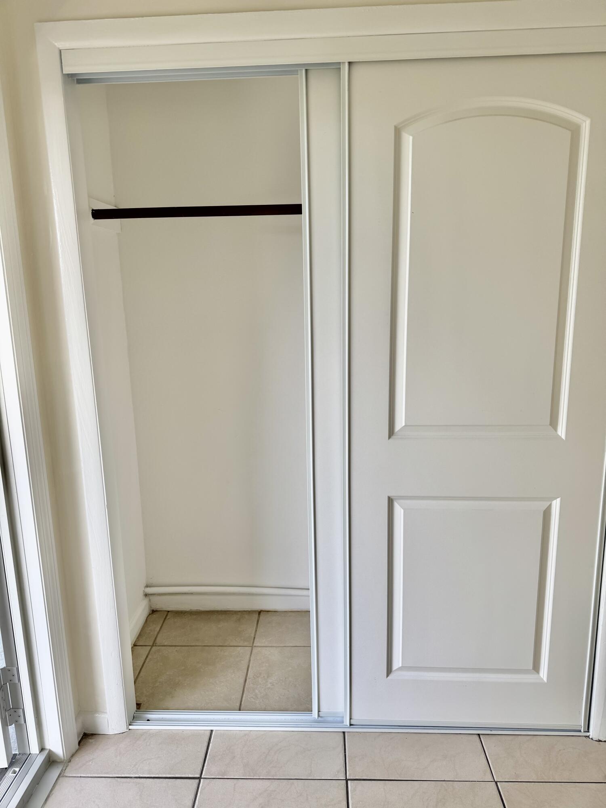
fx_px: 560
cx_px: 303
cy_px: 404
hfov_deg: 56.8
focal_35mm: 24
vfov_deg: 71.6
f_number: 1.78
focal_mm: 6.76
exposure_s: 1/572
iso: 80
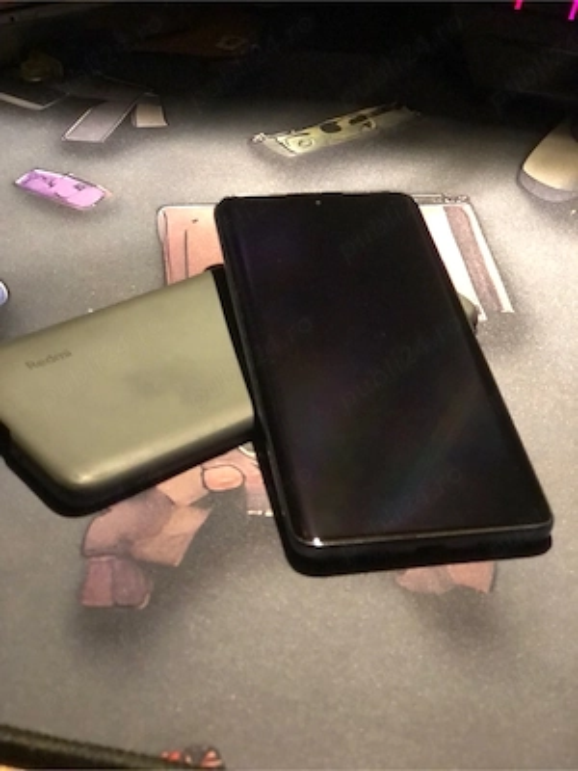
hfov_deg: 25.7
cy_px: 386
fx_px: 1269
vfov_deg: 33.8
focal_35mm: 57
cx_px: 289
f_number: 2.8
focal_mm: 6.6
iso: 1250
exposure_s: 1/33
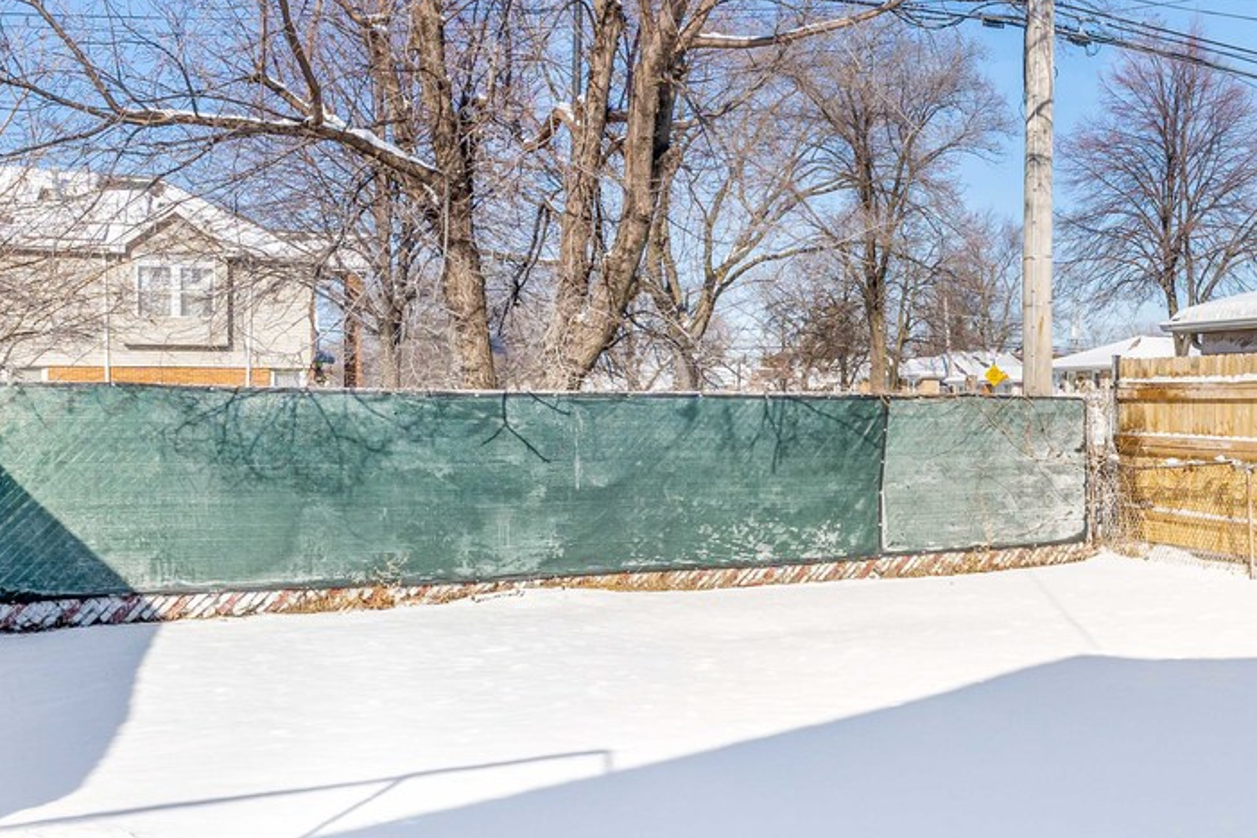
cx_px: 1171
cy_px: 486
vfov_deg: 35.8
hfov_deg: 46.0
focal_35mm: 37
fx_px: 1292
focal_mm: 16
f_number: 9
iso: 640
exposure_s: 1/1600
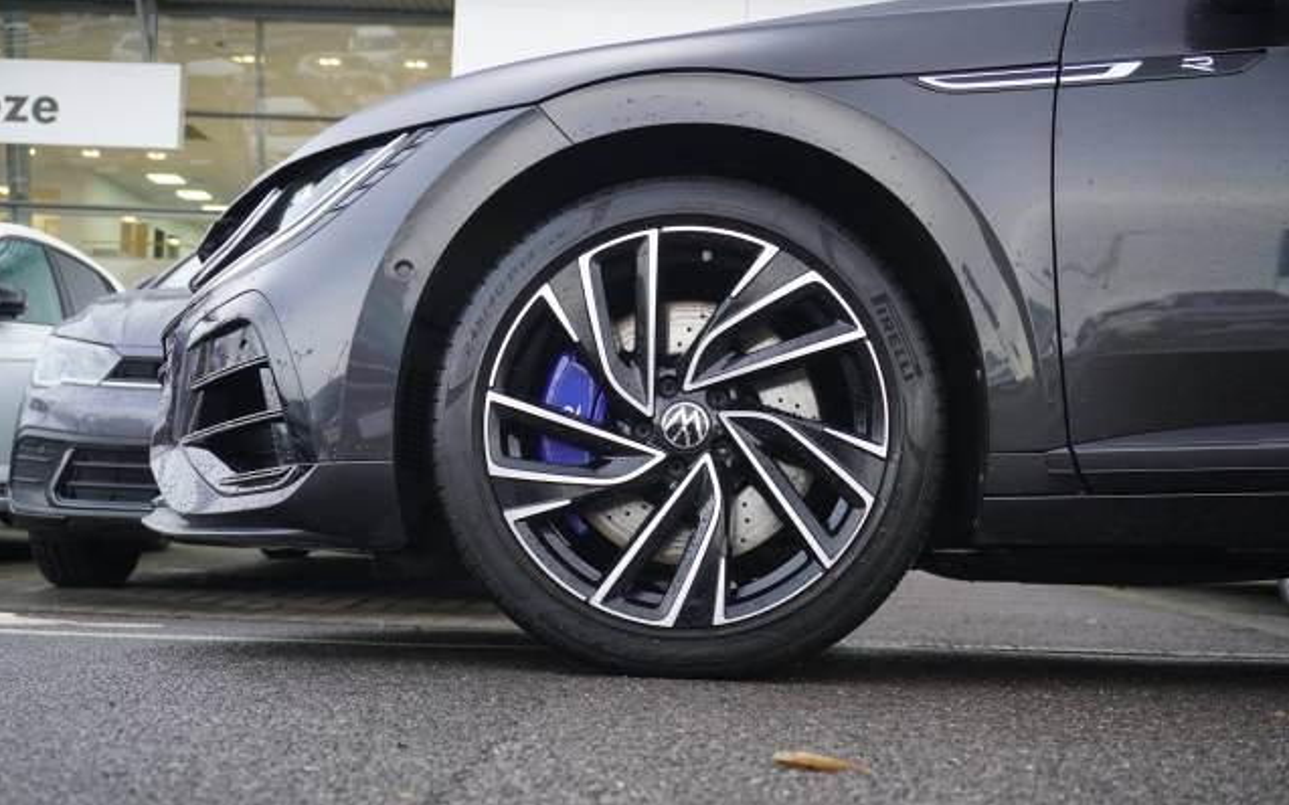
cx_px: 643
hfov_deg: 44.8
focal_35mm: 45
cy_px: 429
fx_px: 1564
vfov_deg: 28.9
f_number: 4.5
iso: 2500
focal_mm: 29
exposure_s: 1/200
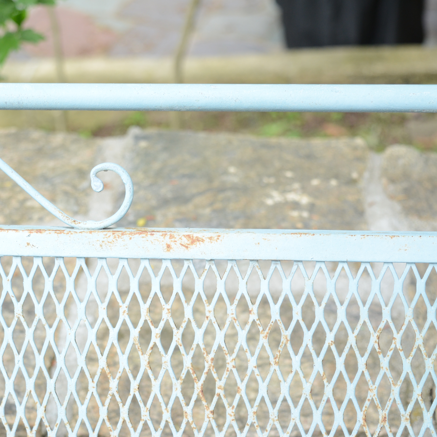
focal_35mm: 89
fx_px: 1271
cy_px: 218
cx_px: 121
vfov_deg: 19.5
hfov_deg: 19.4
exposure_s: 1/160
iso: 500
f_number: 5.6
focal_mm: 46
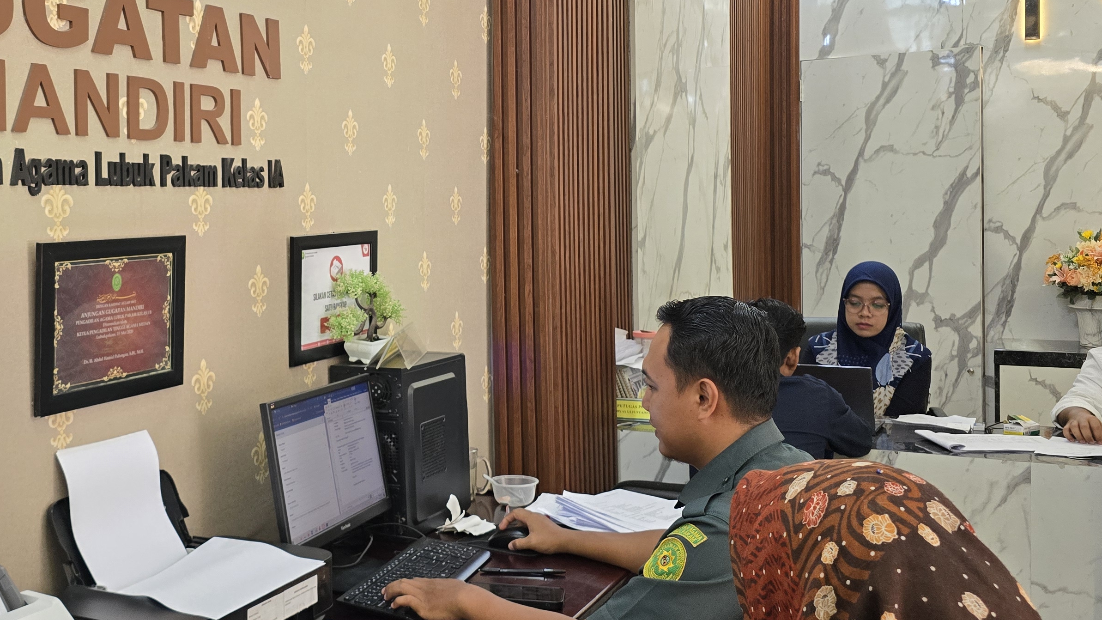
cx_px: 366
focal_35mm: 42
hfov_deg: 47.6
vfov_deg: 28.3
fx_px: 1227
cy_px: 259
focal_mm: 6.3
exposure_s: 1/100
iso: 320
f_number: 1.7
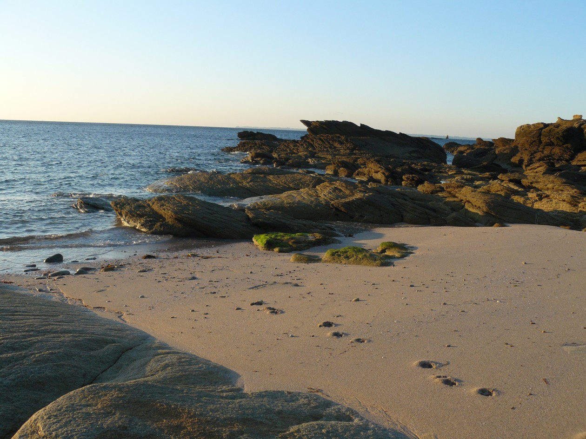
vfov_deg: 39.7
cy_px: 220
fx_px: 609
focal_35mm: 36
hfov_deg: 51.4
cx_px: 293
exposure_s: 1/200
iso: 100
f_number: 4
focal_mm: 6
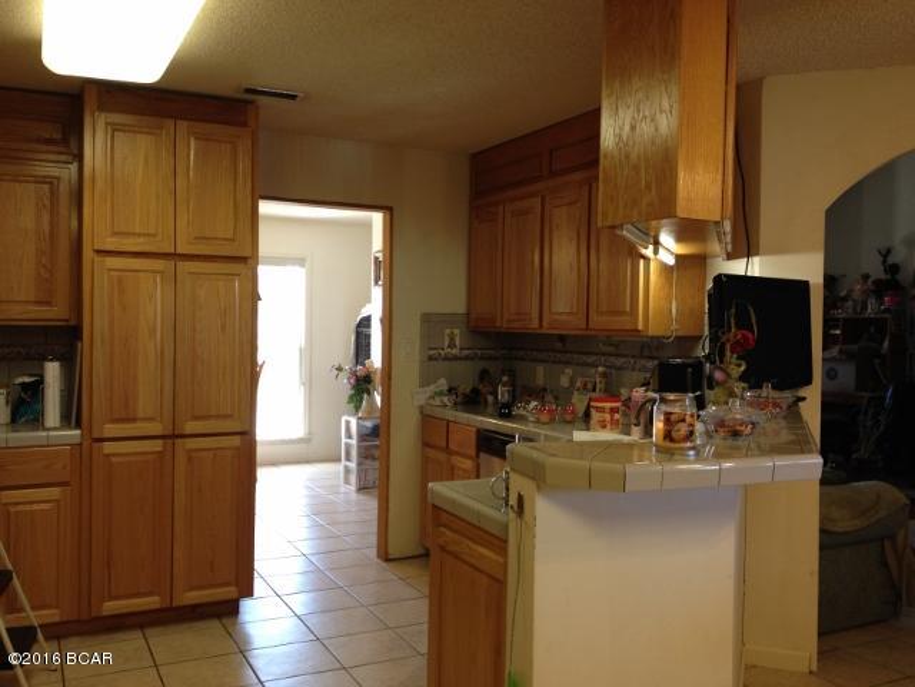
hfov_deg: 52.6
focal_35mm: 35
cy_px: 344
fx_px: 925
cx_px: 458
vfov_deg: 40.7
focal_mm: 4.28
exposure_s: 1/20
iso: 64
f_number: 2.4
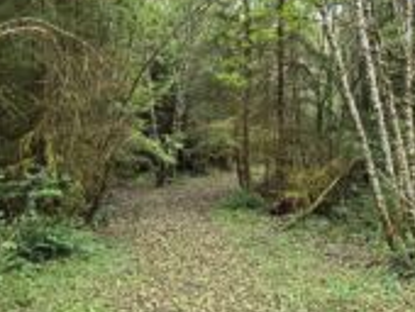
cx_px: 190
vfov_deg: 27.1
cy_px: 173
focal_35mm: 54
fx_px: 648
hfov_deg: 35.5
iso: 200
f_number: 1.8
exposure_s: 1/120
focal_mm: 5.4
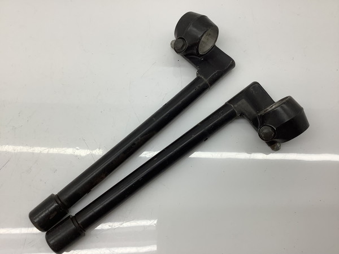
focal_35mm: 31
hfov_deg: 58.4
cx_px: 170
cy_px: 127
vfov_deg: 45.4
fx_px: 304
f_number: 2.4
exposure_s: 1/120
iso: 32
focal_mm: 3.3
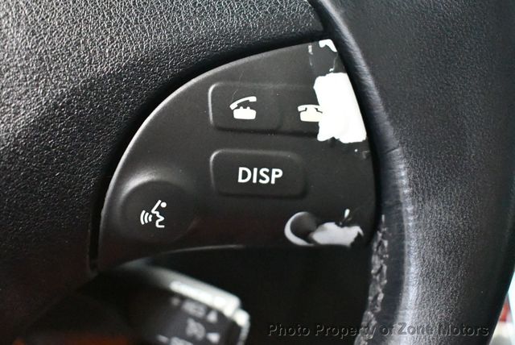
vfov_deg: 27.0
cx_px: 258
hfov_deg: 39.6
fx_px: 716
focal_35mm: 50
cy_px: 172
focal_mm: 25
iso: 12800
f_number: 4
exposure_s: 1/60
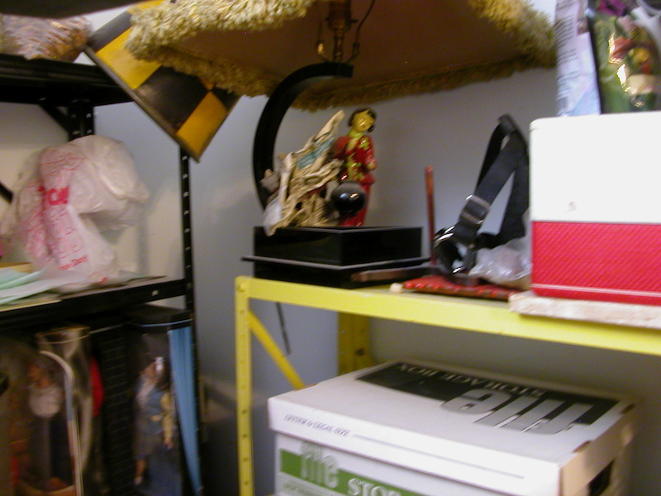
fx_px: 707
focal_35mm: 37
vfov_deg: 38.7
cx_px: 330
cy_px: 248
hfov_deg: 50.1
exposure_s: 1/4.7
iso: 200
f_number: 2.7
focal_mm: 5.6
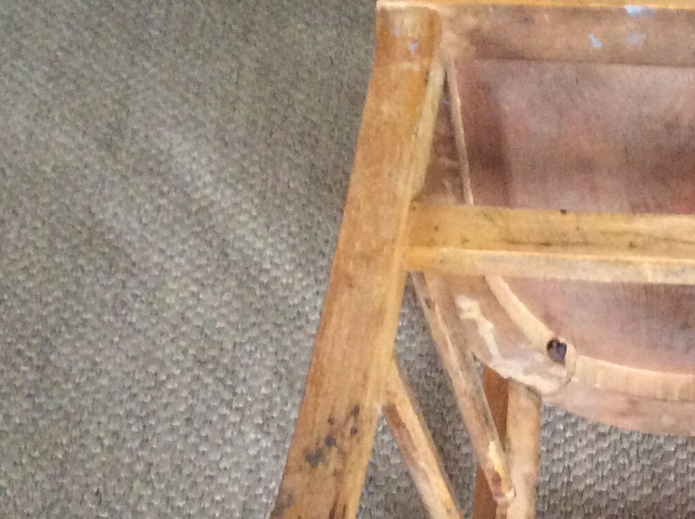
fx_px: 1664
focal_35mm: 83
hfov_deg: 22.7
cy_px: 582
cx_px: 682
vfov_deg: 17.1
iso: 250
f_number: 2.4
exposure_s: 1/17
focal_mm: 3.3
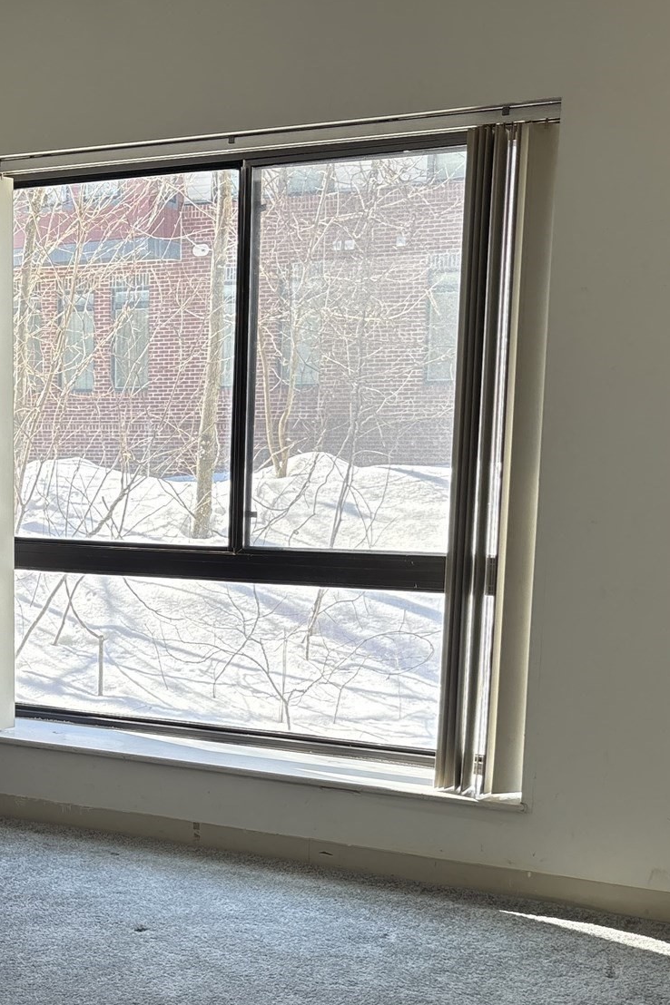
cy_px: 648
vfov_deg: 39.3
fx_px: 1397
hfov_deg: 25.9
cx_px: 43
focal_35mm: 50
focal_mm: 5.96
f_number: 1.6
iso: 64
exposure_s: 1/354
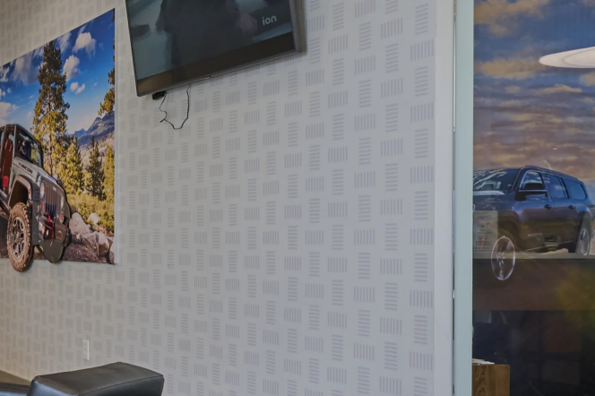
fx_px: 892
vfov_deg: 25.0
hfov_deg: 25.6
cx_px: -335
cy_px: 219
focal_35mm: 54
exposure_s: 1/250
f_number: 3.5
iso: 250
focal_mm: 14
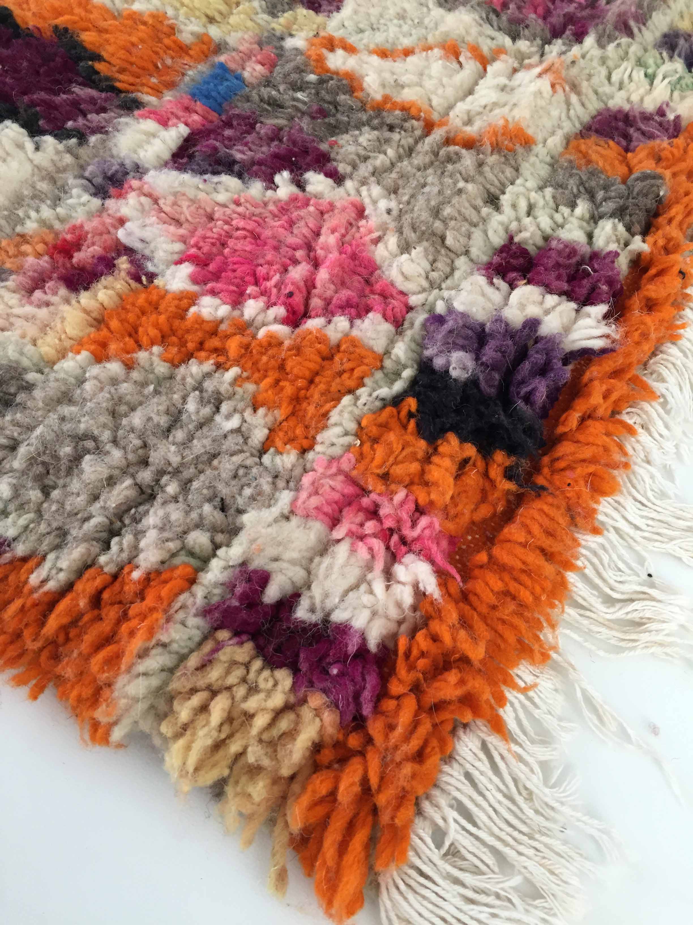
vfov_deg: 61.7
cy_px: 462
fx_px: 774
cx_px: 346
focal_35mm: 29
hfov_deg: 48.2
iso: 64
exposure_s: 1/33
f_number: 2.2
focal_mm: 4.15
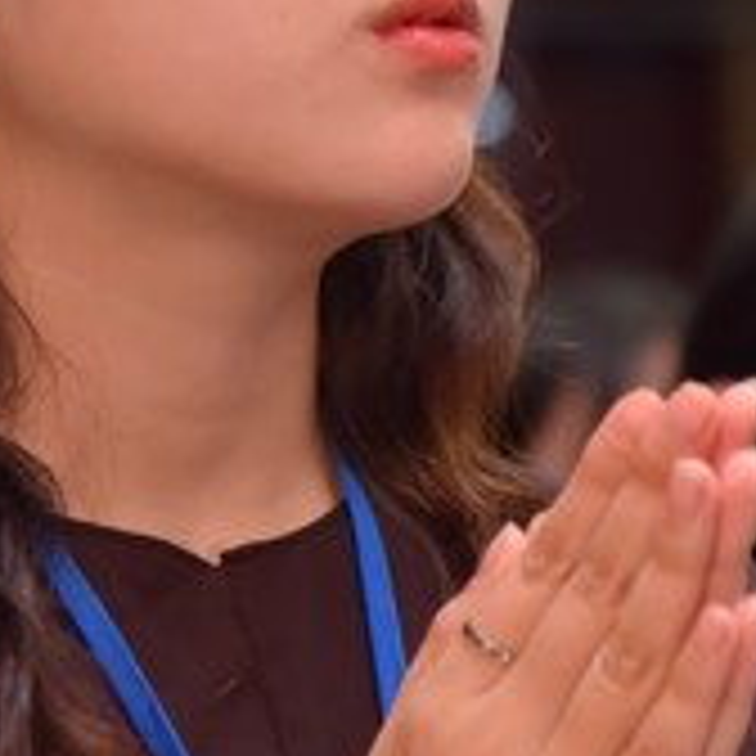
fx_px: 7462
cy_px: 88
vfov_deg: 5.8
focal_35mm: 302
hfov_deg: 5.8
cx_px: 396
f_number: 5
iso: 1250
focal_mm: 92
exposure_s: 1/160
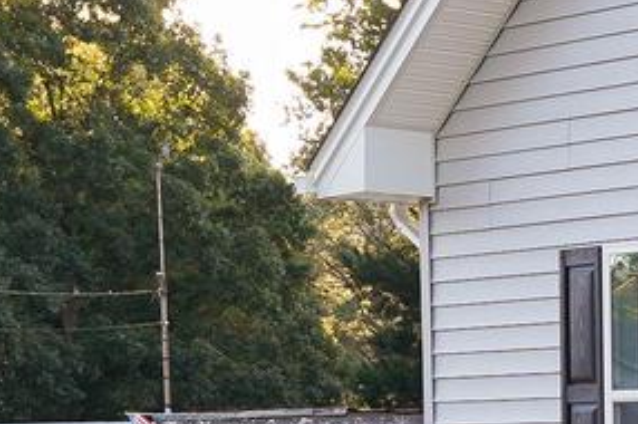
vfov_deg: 7.8
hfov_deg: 10.6
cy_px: 617
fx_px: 3045
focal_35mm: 172
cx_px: 1412
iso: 100
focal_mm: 24
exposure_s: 1/100
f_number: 5
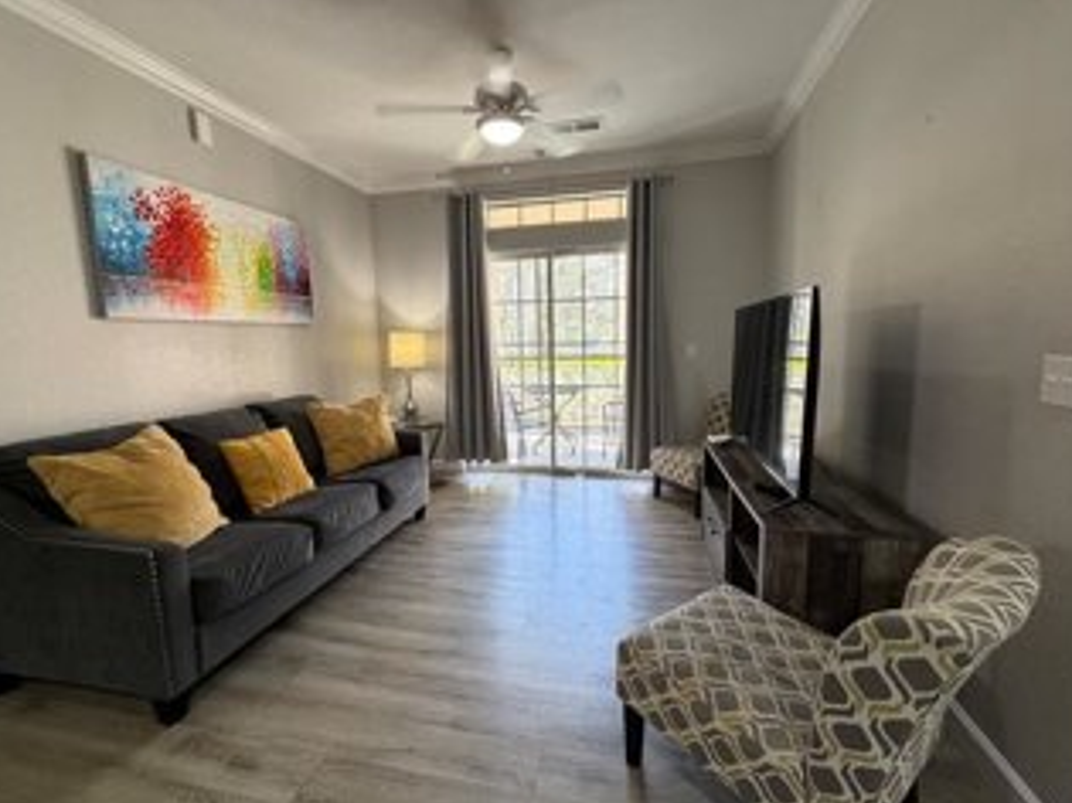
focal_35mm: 16
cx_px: 531
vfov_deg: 78.1
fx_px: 495
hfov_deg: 94.5
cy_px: 402
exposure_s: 1/60
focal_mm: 2.22
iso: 250
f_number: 2.2
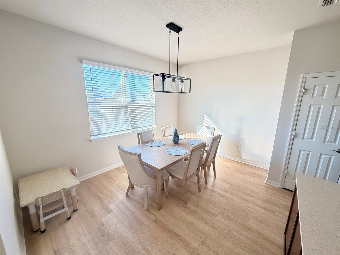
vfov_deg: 85.7
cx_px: 170
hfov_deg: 102.1
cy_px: 128
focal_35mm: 14
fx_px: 138
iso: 125
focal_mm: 2.22
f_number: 2.2
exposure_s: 1/121
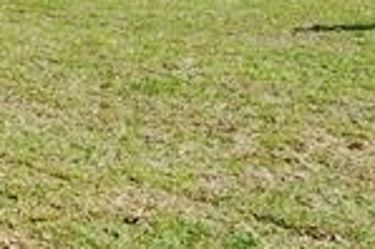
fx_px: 1093
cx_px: -25
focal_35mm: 105
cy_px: -79
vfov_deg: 12.6
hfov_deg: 18.8
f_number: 4
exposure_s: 1/100
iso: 125
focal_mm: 8.8
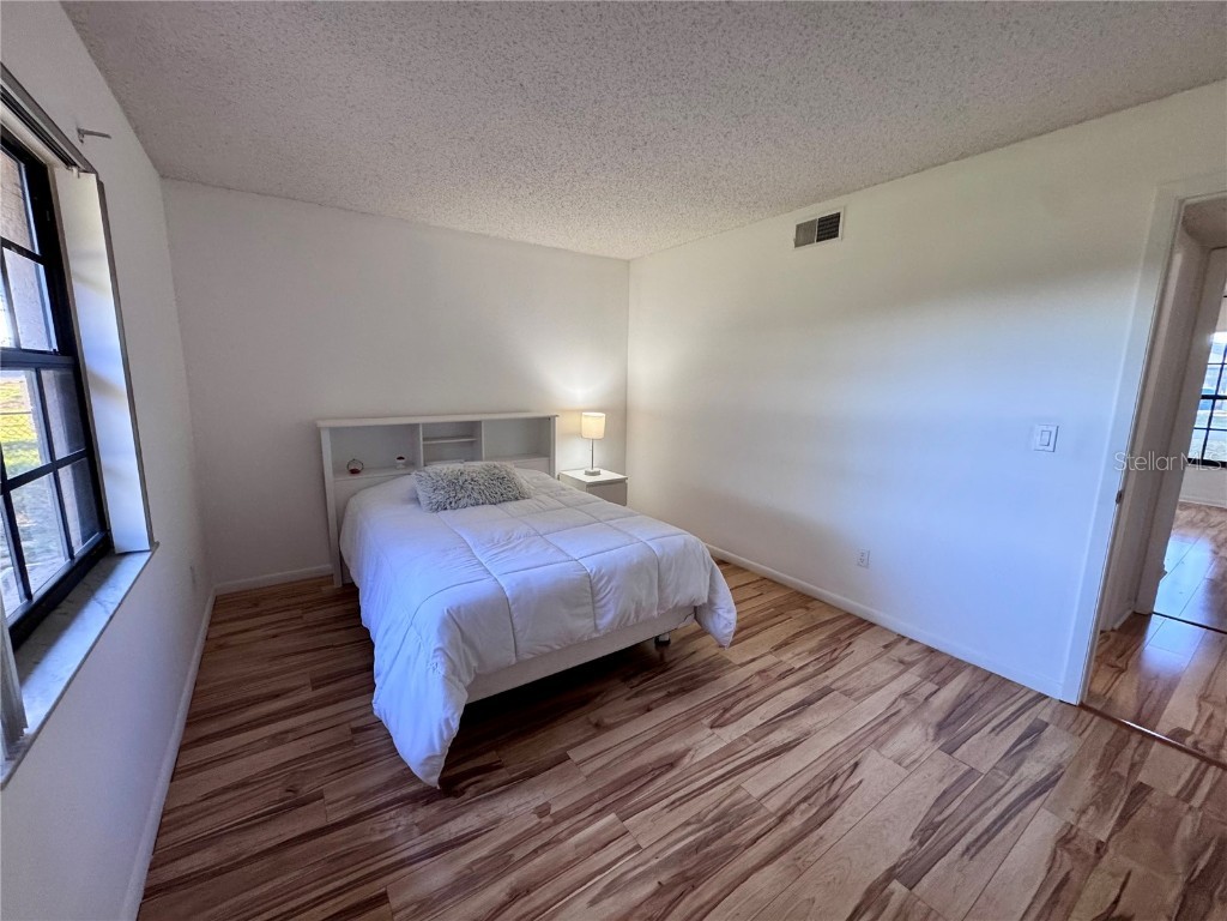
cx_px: 614
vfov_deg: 85.7
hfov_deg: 102.1
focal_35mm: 14
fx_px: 496
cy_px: 460
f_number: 2.2
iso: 250
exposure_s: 1/120
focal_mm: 2.22
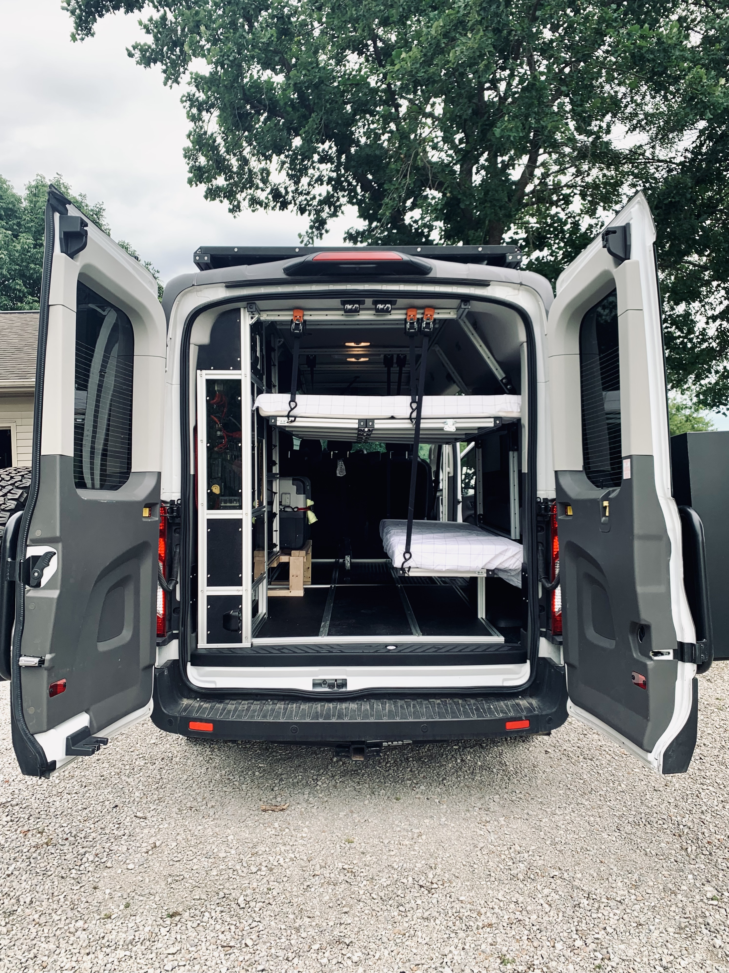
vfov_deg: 67.3
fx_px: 730
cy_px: 486
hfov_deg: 53.1
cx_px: 364
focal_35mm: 26
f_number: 1.8
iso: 25
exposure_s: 1/333
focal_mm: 4.25
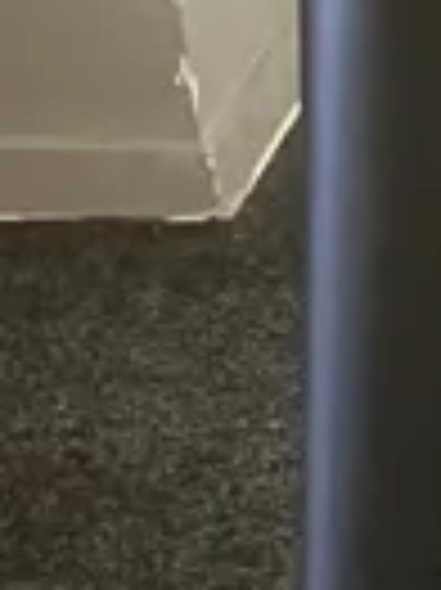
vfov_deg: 9.0
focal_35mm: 219
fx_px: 3726
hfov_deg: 6.2
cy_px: 658
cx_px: 1386
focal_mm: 3.99
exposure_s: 1/50
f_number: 1.8
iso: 250
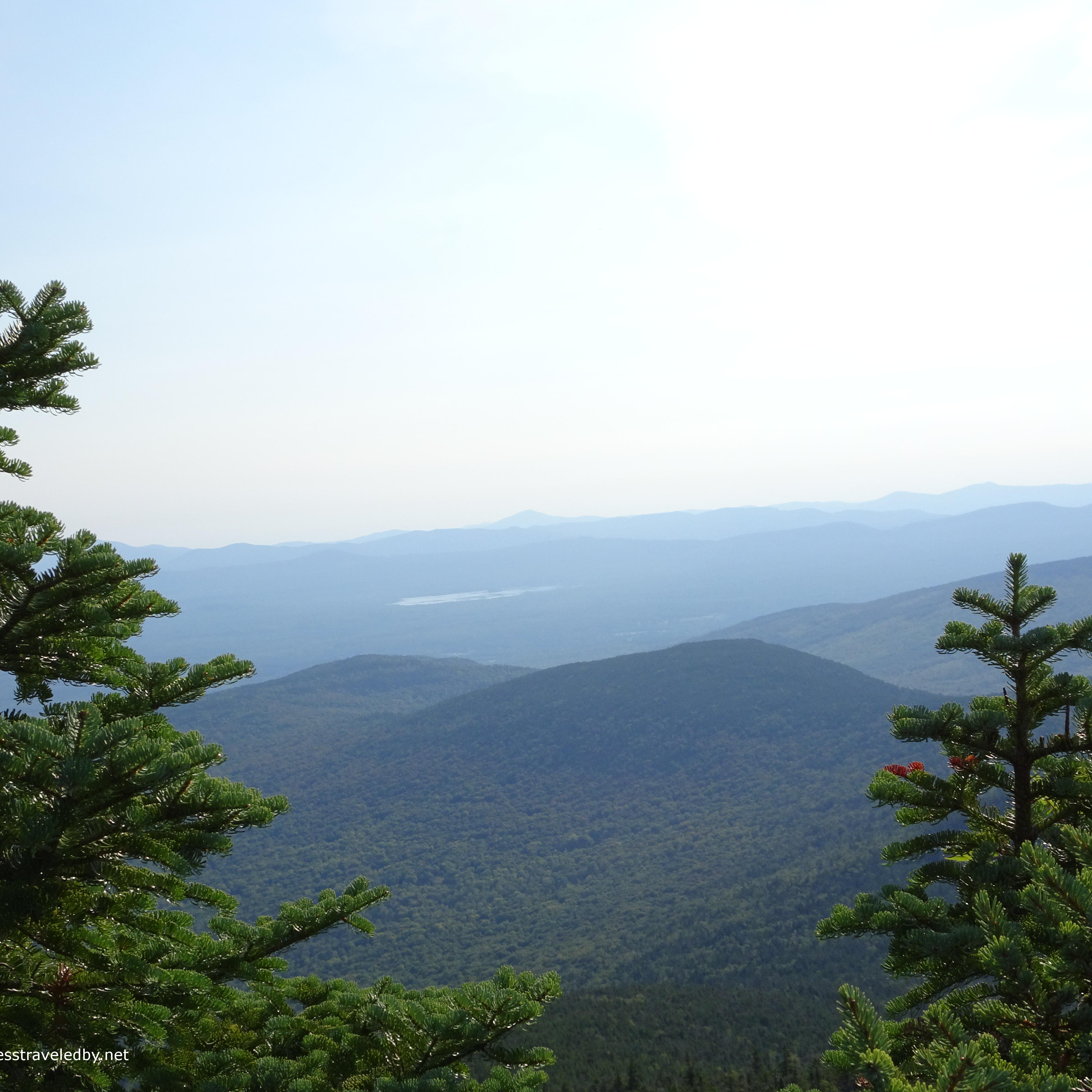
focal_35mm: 49
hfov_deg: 34.7
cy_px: 550
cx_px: 593
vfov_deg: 34.7
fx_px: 1749
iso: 80
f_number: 4
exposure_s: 1/800
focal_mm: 7.05
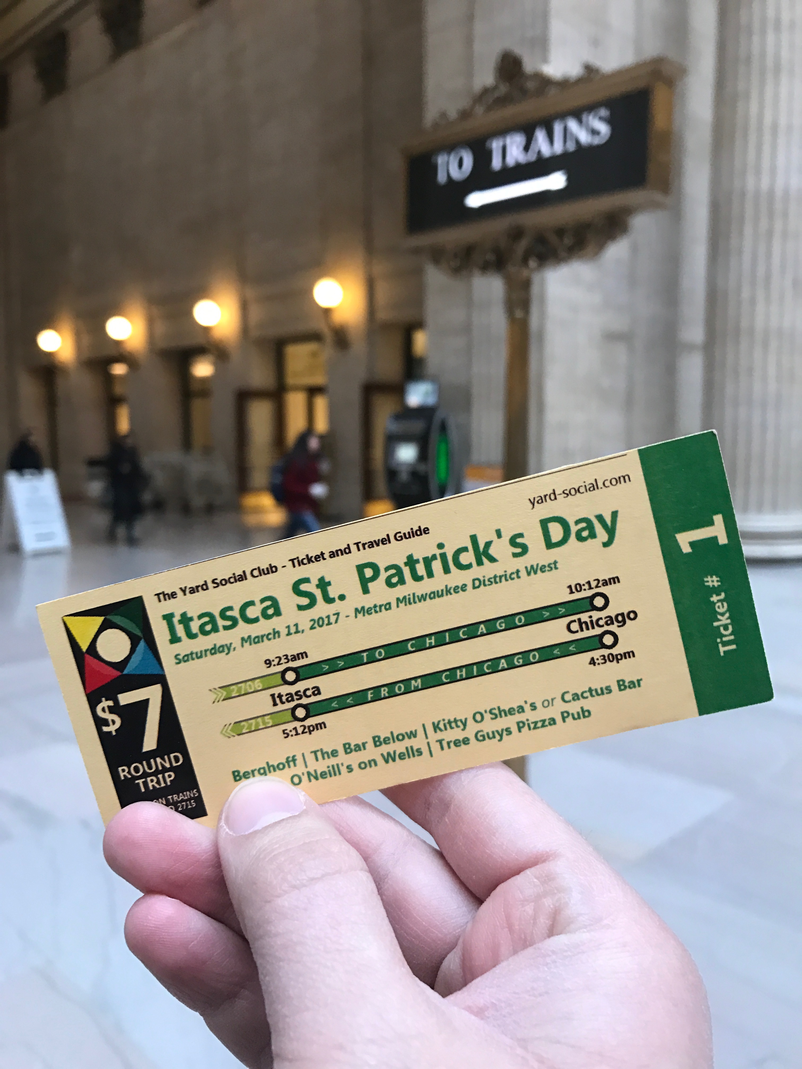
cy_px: 534
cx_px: 401
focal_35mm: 28
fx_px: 865
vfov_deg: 63.4
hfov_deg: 49.7
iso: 40
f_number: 1.8
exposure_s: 1/20
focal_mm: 3.99
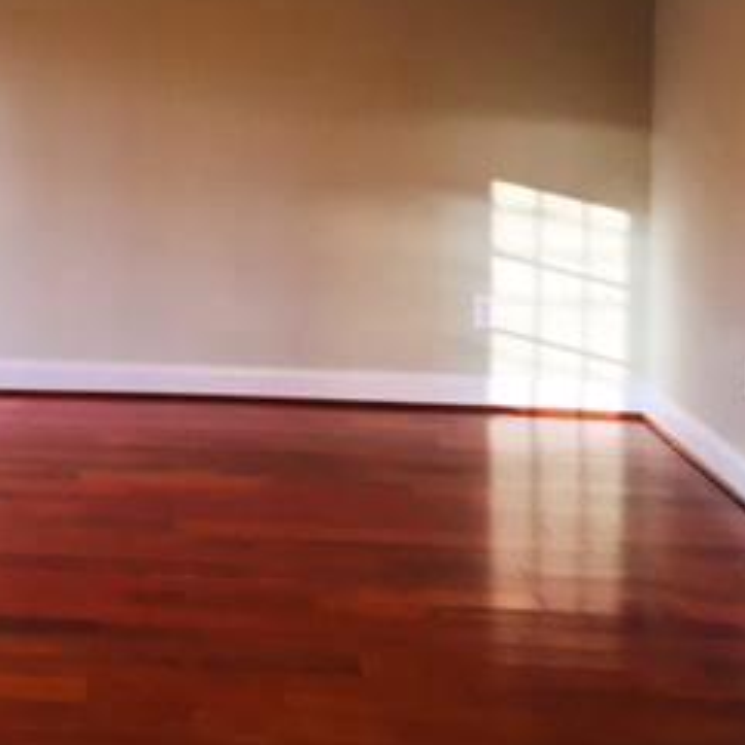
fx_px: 1656
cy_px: 108
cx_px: -87
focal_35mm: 68
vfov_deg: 24.8
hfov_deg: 23.7
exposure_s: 1/30
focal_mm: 4.15
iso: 32
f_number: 2.2
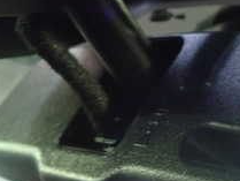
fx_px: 597
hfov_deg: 22.3
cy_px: 161
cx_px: 210
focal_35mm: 86
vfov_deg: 17.0
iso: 800
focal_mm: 5.4
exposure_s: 1/15
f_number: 2.3
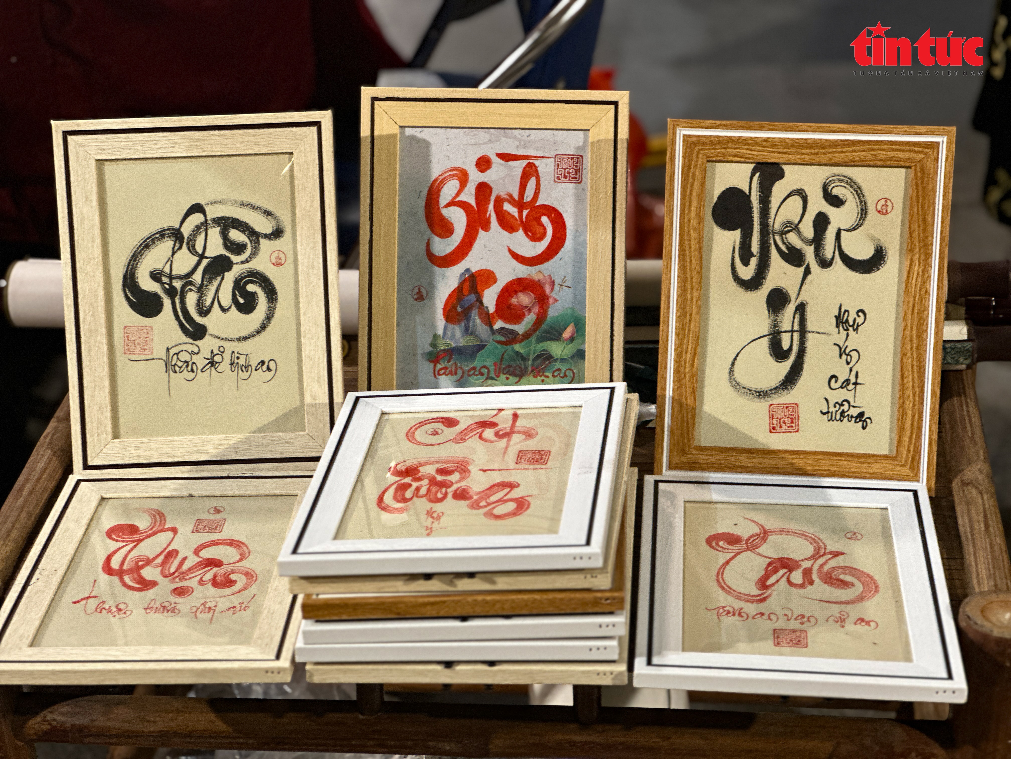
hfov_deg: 25.3
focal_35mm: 77
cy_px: 380
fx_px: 2249
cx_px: 506
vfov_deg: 19.1
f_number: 2.8
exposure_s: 1/35
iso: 200
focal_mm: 9
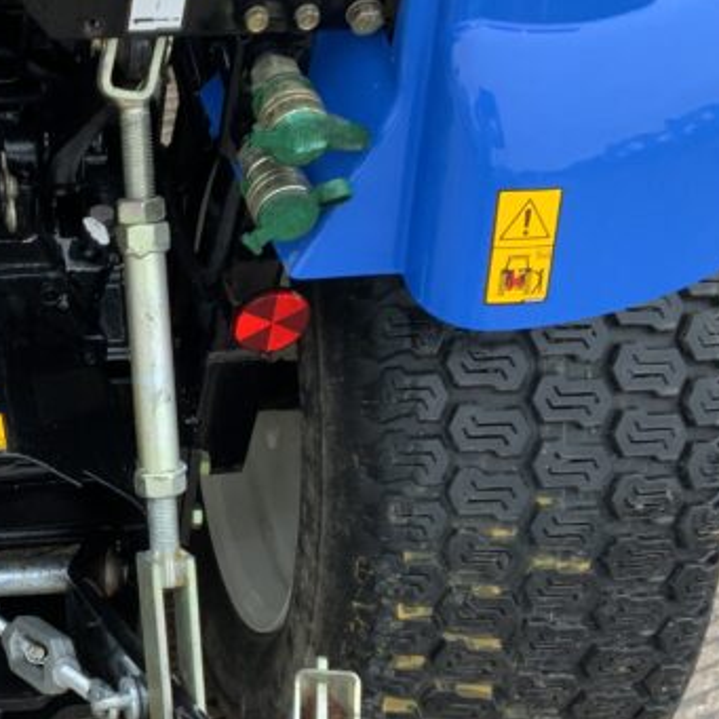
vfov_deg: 22.4
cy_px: 451
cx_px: -61
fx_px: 1809
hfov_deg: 21.4
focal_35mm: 77
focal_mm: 3
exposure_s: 1/122
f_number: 1.8
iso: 64
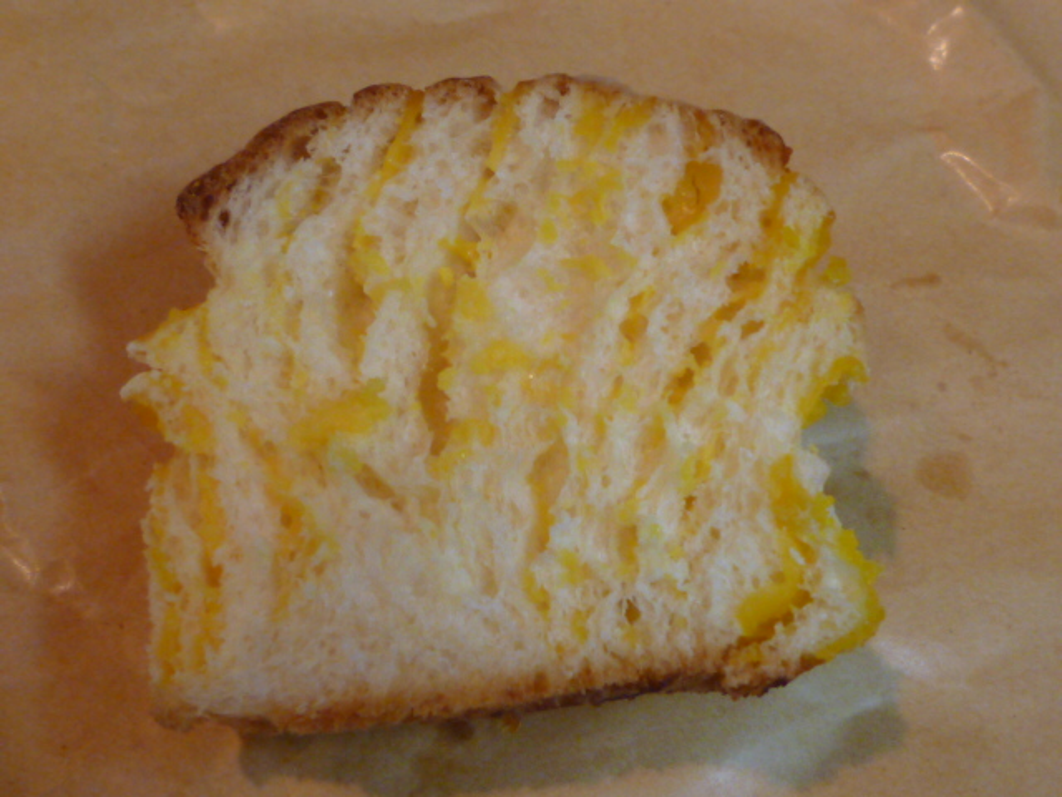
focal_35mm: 50
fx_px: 1534
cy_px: 398
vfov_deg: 29.1
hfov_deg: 38.2
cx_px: 531
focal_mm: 4.5
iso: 160
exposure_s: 1/30
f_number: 2.8
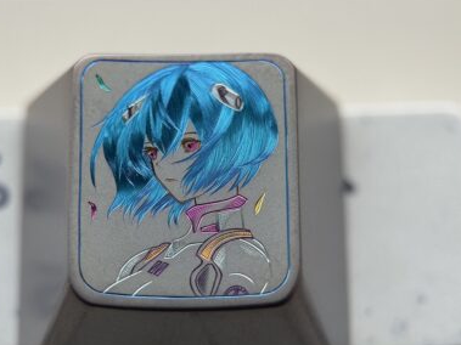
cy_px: 168
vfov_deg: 19.4
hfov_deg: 25.6
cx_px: 176
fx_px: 1012
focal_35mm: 76
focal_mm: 6.76
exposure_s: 1/514
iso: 64
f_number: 1.78
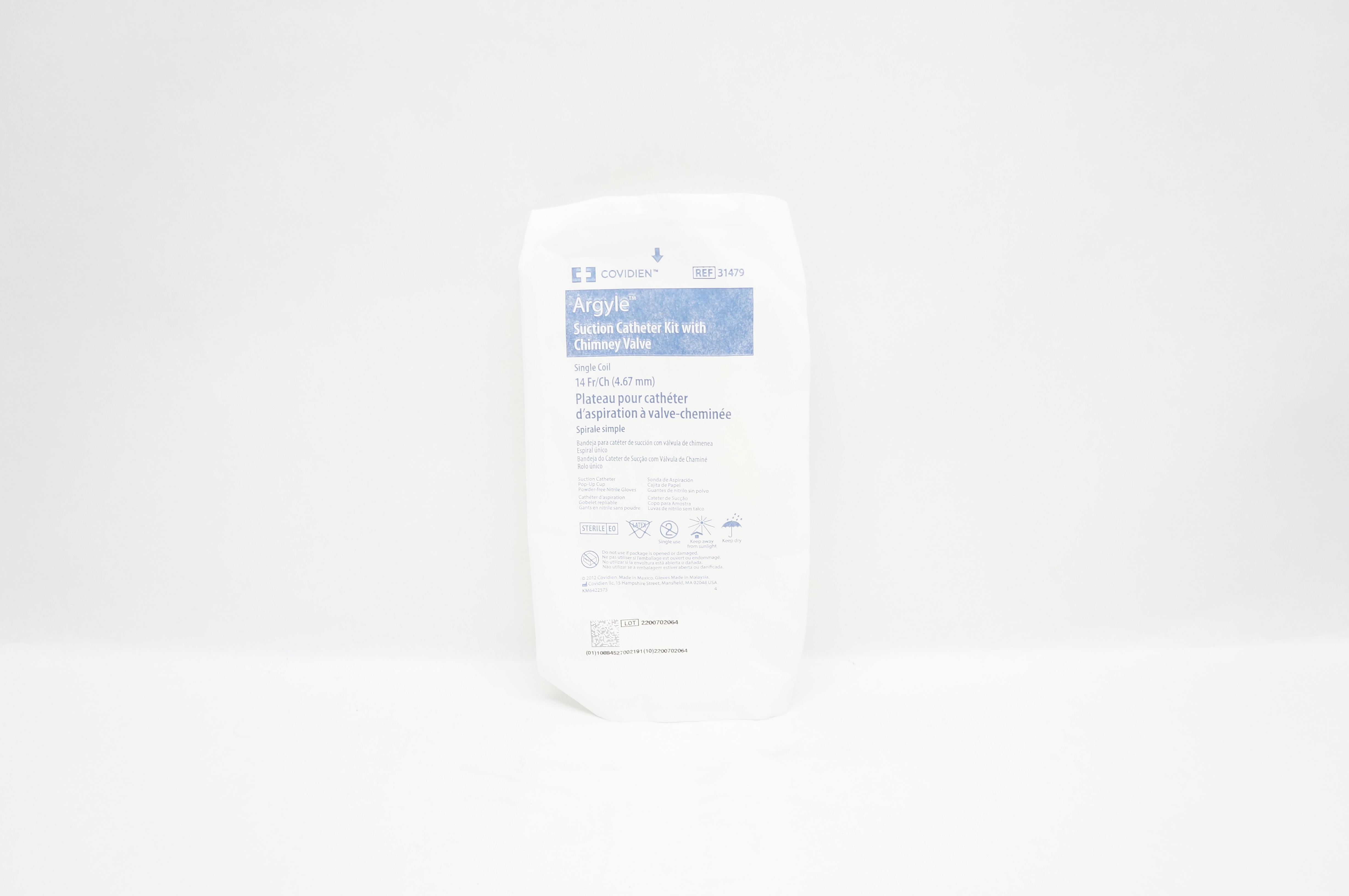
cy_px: 448
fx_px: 1011
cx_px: 674
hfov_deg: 67.4
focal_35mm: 27
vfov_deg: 47.8
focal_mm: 18
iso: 800
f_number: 5.6
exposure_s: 1/60
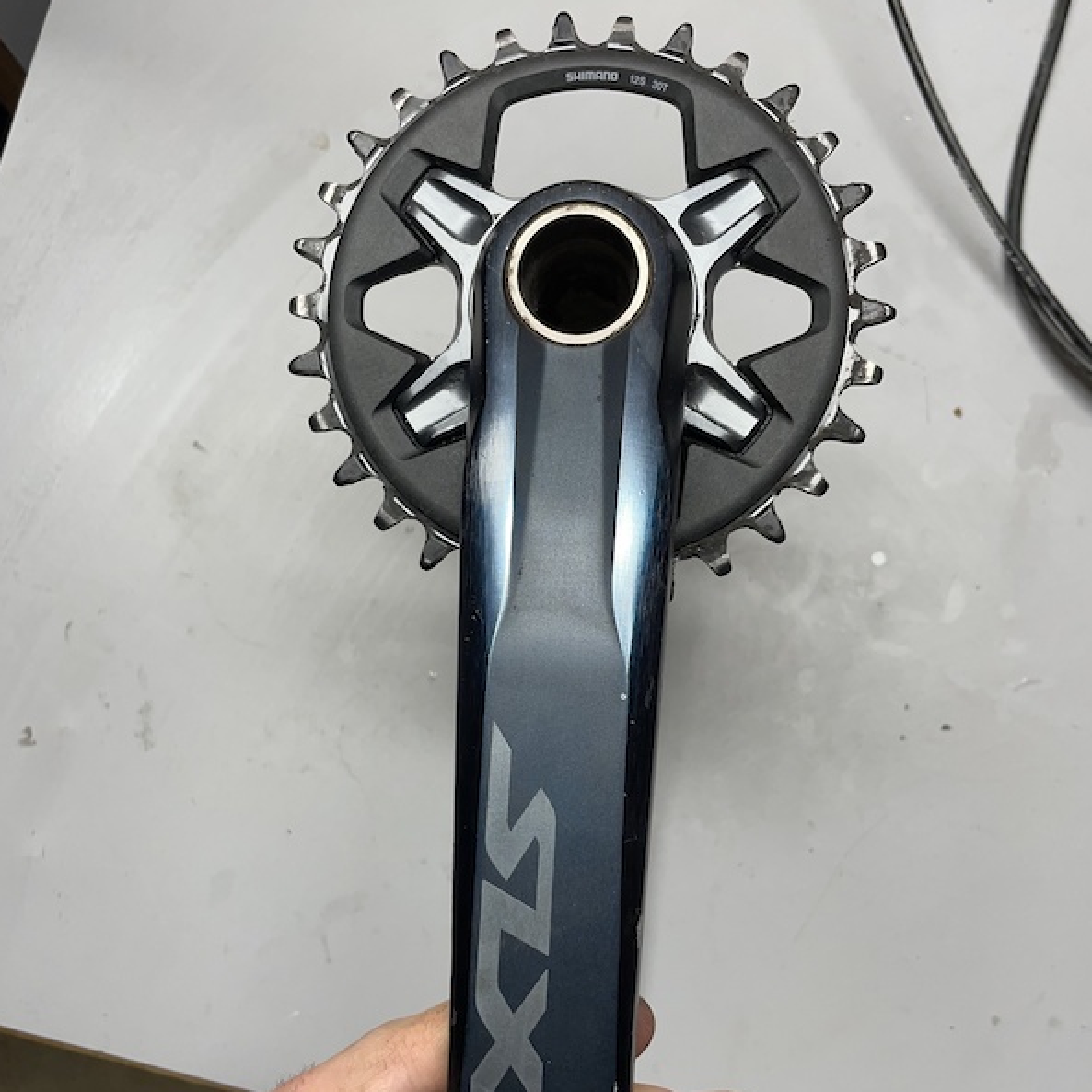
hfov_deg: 52.5
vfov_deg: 52.3
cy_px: 626
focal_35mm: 31
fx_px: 1106
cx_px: 545
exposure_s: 1/120
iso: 64
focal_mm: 4.2
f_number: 1.6
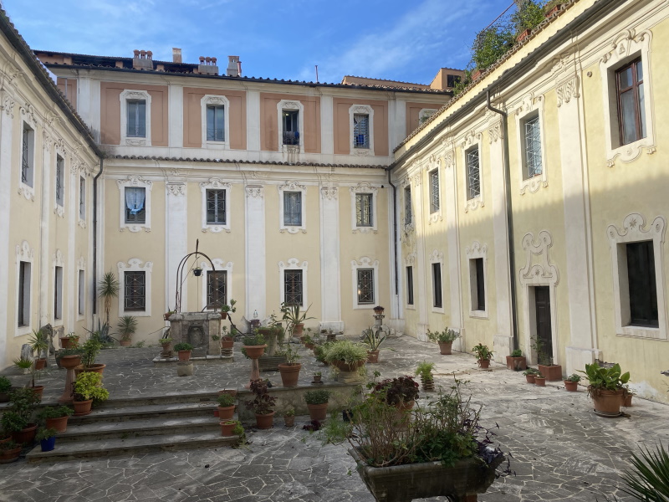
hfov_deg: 67.3
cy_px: 251
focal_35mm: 26
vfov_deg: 53.1
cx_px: 334
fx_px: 502
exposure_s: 1/1232
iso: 32
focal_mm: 4.25
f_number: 1.8
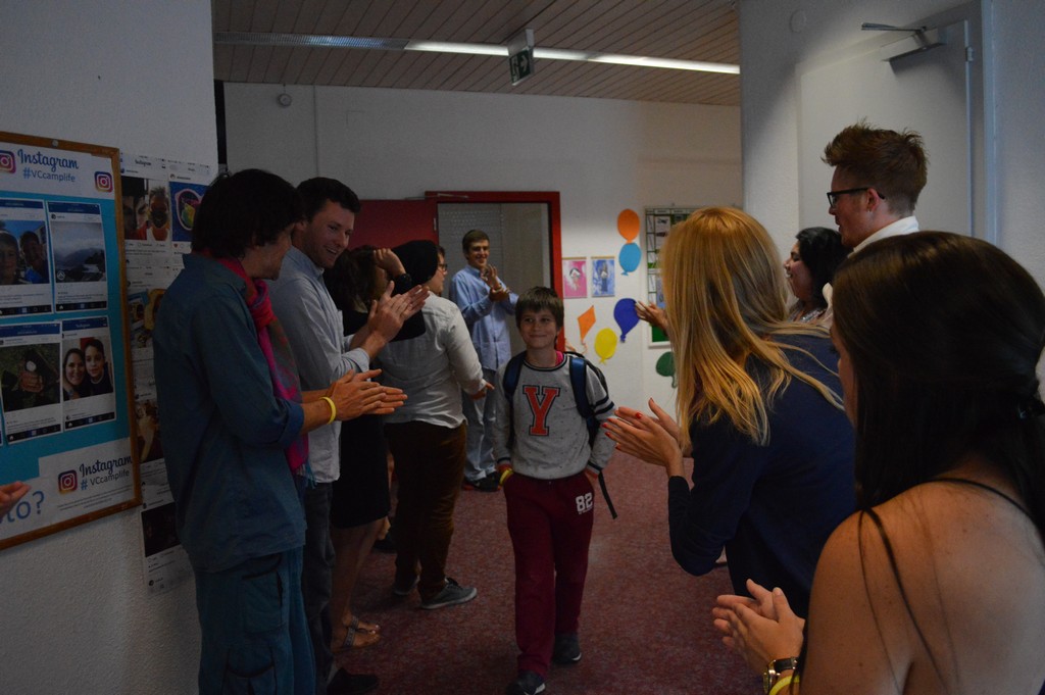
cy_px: 348
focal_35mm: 27
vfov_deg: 47.9
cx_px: 522
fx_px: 783
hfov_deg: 67.4
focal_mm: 18
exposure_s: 1/250
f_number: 3.5
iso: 3200
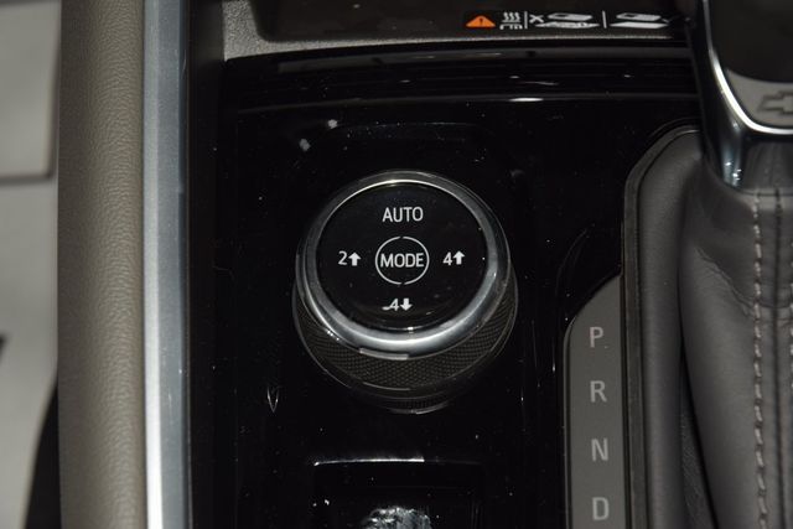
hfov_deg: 19.5
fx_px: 2313
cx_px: 396
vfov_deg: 13.0
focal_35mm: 105
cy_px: 264
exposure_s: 1/125
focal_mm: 70
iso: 100
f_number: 8
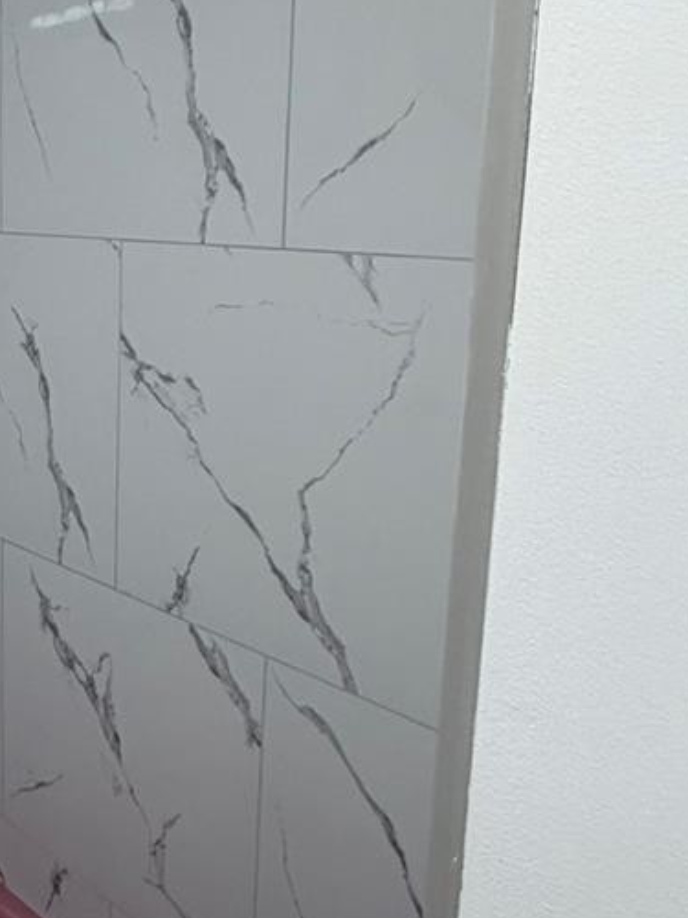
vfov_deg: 43.7
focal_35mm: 43
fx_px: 1140
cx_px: -328
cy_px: 373
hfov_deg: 25.7
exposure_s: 1/120
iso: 80
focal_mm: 2.22
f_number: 2.2
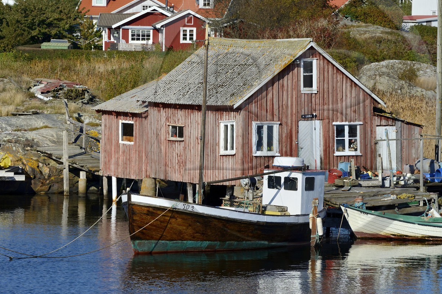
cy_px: 111
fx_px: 2687
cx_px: 288
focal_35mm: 219
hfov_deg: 9.4
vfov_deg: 6.3
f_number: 11
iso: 200
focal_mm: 165
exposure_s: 1/400
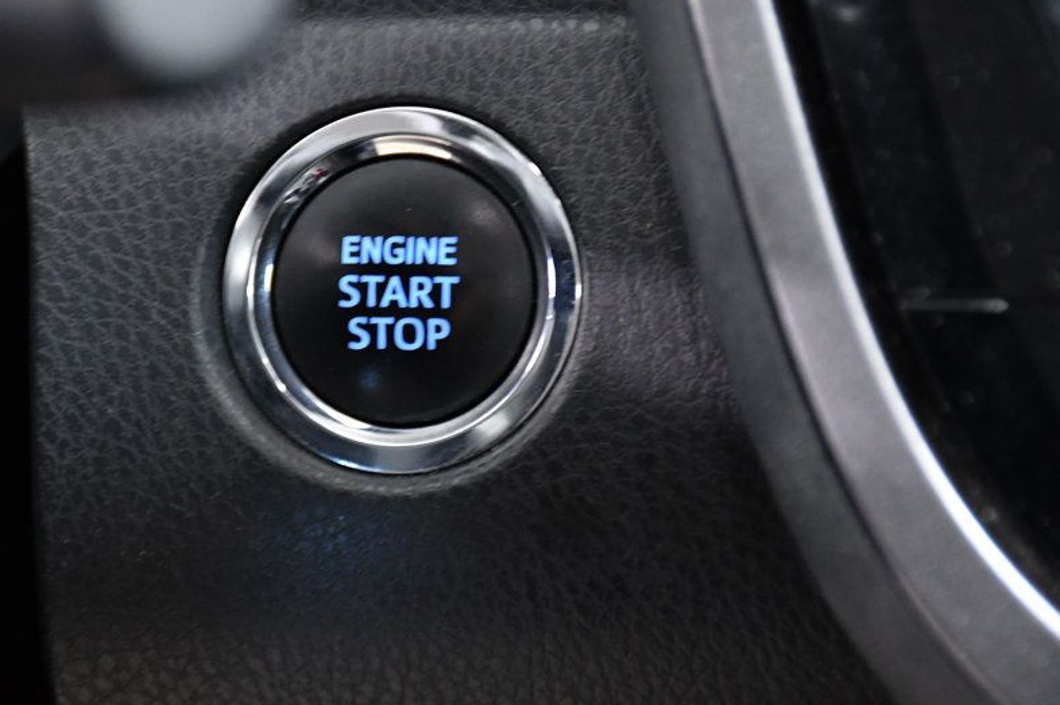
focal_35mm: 185
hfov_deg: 11.1
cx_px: 382
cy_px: 251
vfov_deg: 7.4
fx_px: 5444
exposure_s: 1/40
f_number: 5.3
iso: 2500
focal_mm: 95
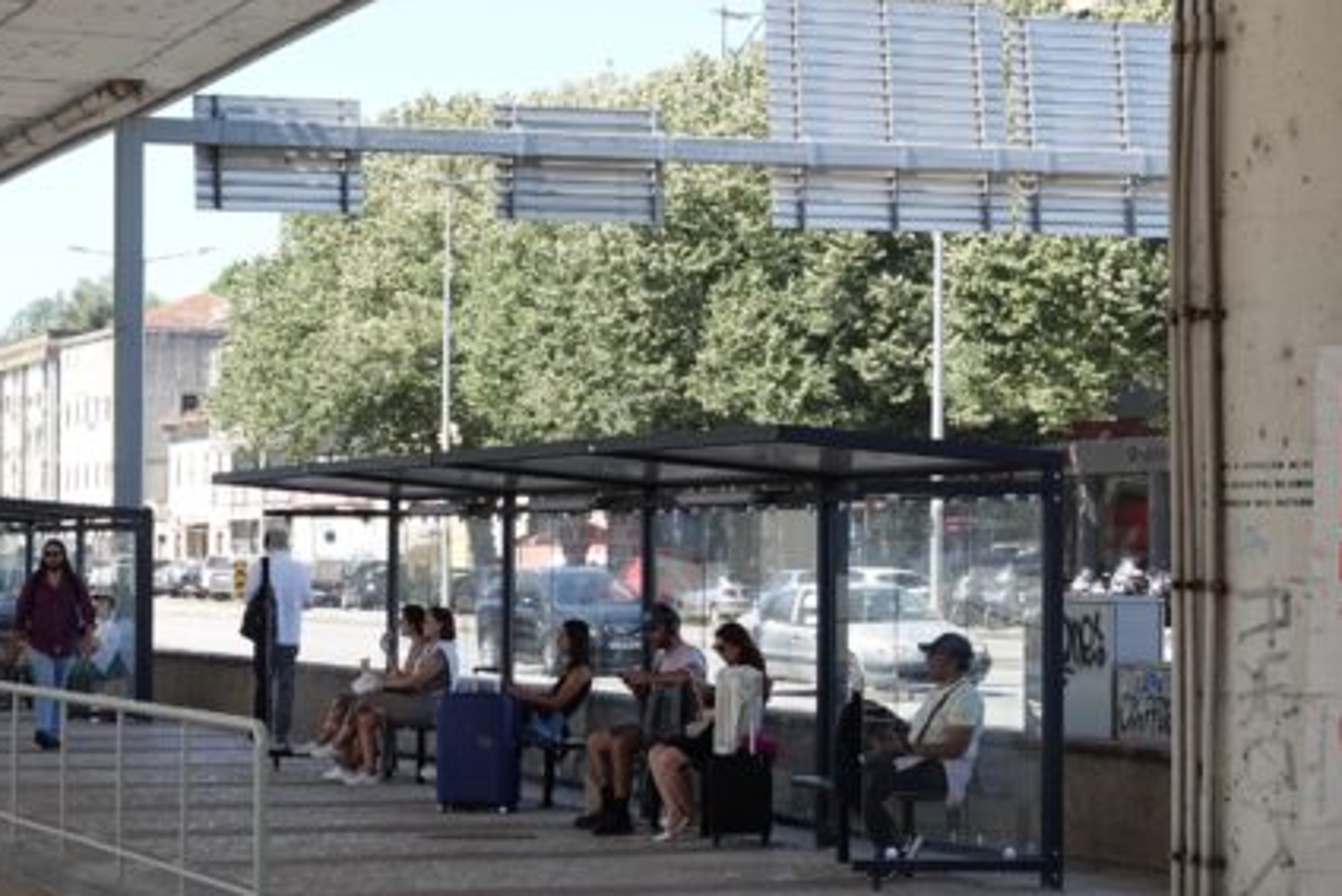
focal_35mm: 107
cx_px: 209
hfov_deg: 18.9
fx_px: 3990
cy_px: 446
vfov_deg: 12.8
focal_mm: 23.09
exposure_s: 1/250
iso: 100
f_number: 4
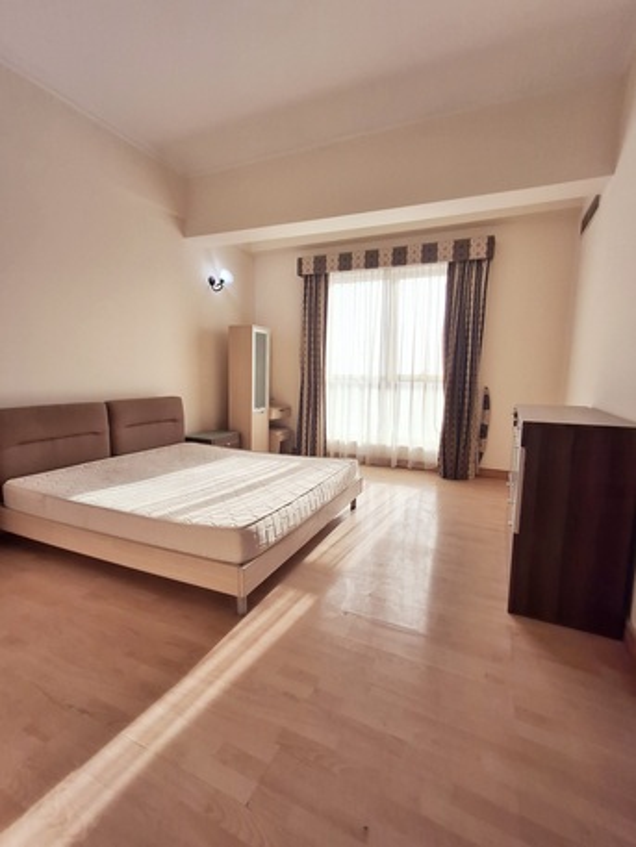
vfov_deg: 94.5
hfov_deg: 78.1
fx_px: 392
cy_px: 424
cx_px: 318
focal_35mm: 16
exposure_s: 1/208
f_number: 2.2
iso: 40
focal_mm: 1.64
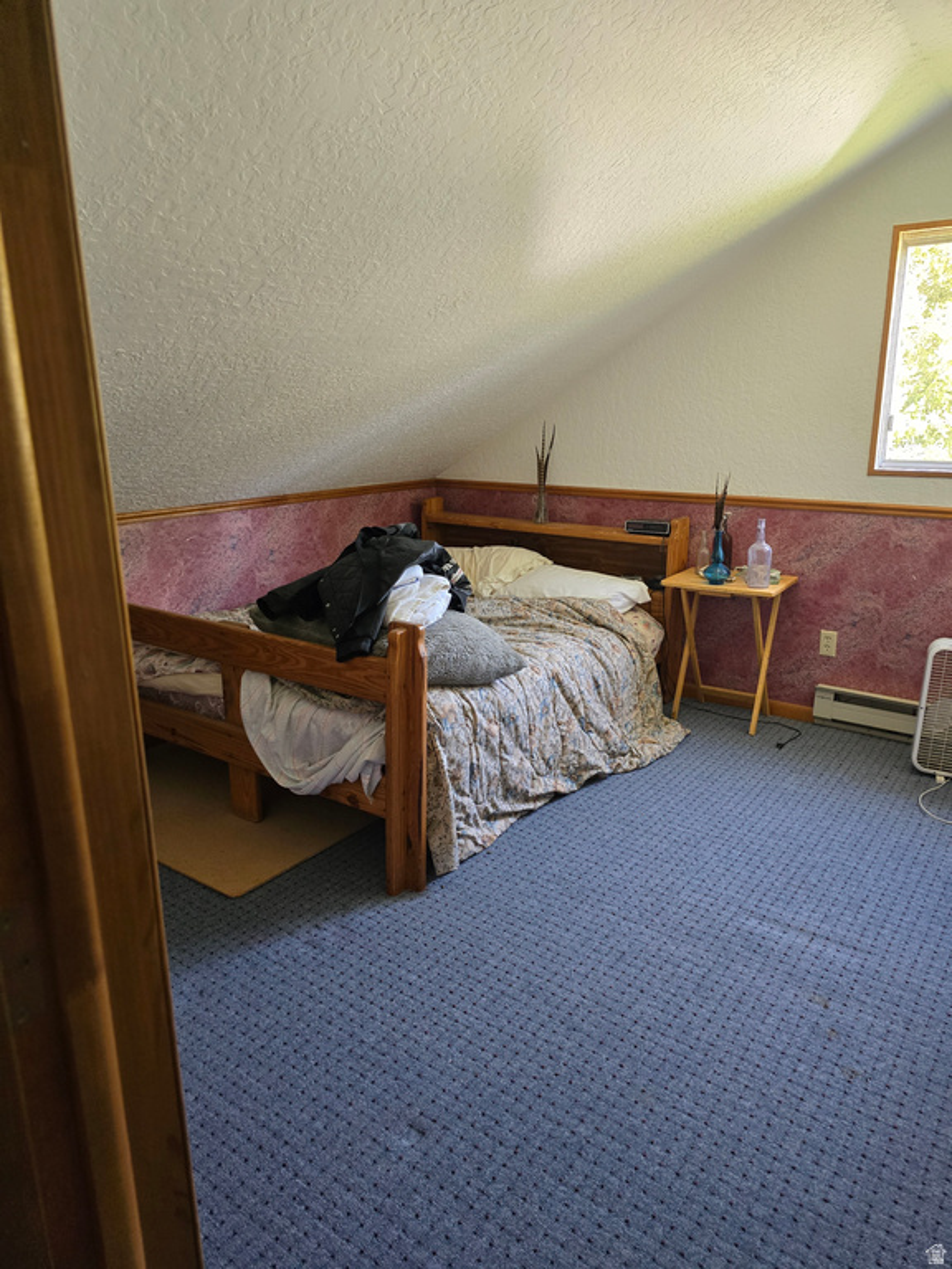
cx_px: 476
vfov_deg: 73.9
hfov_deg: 58.9
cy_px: 634
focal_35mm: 23
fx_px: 843
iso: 640
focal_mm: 6.3
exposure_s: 1/120
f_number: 1.7
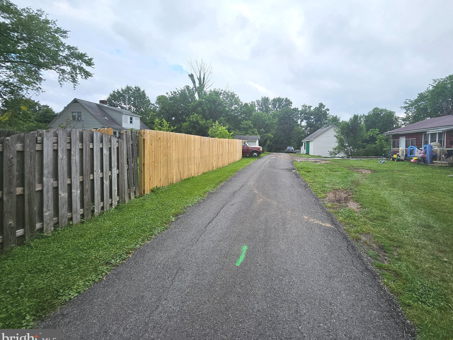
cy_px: 154
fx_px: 196
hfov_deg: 97.5
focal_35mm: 15
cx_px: 258
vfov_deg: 81.5
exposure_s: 1/841
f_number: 2.2
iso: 32
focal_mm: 1.74
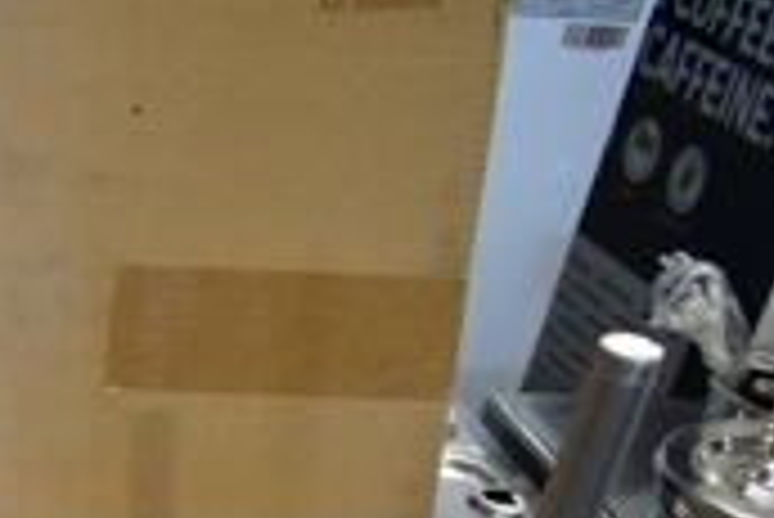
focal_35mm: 96
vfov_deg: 13.0
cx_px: -518
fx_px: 2066
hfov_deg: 17.9
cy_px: 910
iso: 450
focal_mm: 18
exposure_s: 1/30
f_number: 3.5
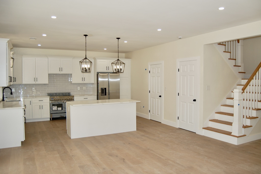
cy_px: 87
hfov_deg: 67.4
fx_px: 196
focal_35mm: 27
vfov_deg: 47.9
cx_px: 130
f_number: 3.5
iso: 200
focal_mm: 18
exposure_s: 1/160
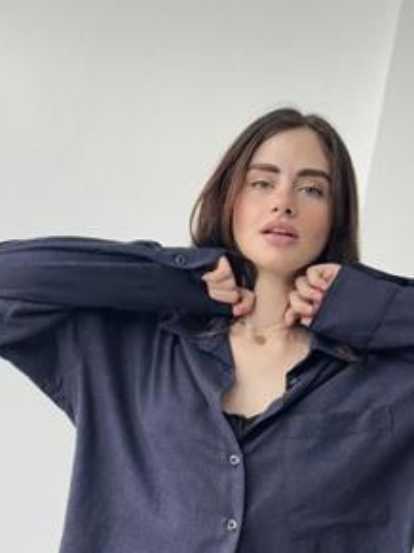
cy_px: 442
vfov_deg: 22.0
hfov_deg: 16.8
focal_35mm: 88
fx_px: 1404
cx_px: 201
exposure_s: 1/495
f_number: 1.78
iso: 64
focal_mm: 6.76
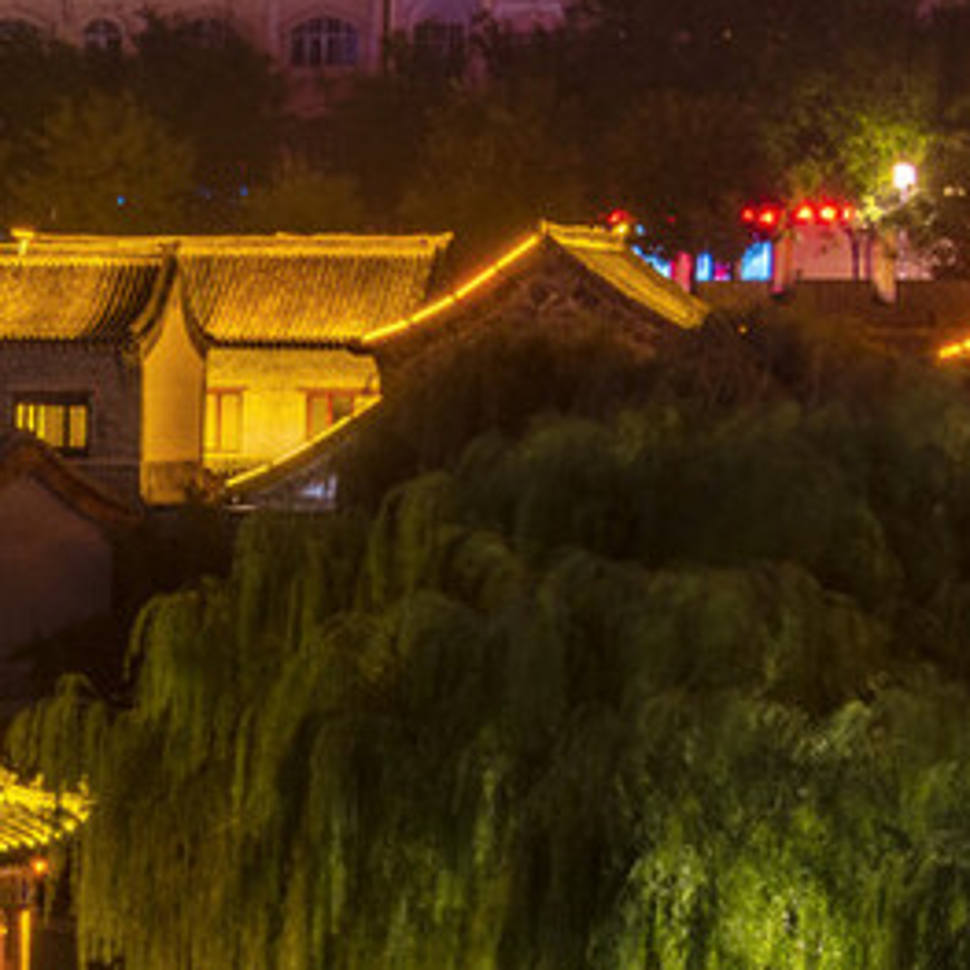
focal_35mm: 217
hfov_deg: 7.9
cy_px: 758
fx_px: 6880
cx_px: -443
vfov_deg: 8.1
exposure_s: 15
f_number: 13
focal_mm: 56
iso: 100
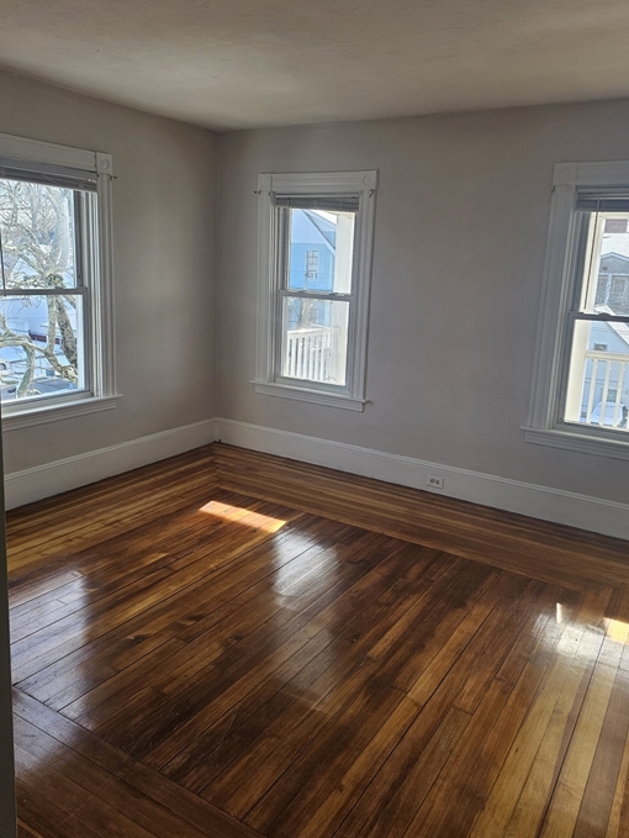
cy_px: 388
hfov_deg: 53.1
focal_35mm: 26
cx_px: 333
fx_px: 629
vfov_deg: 67.2
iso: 40
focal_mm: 6.3
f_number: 1.7
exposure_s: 1/207
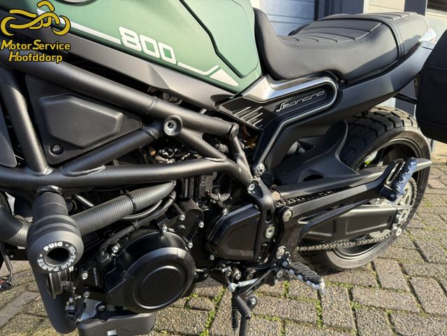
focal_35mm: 24
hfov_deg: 71.6
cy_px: 168
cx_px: 224
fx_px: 310
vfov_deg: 56.8
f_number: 1.78
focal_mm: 6.76
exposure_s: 1/632
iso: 100
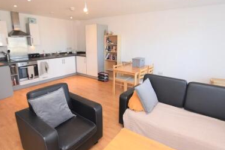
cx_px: 110
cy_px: 68
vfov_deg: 64.3
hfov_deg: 86.9
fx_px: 119
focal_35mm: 19
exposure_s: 1/100
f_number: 5
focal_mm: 10
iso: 800
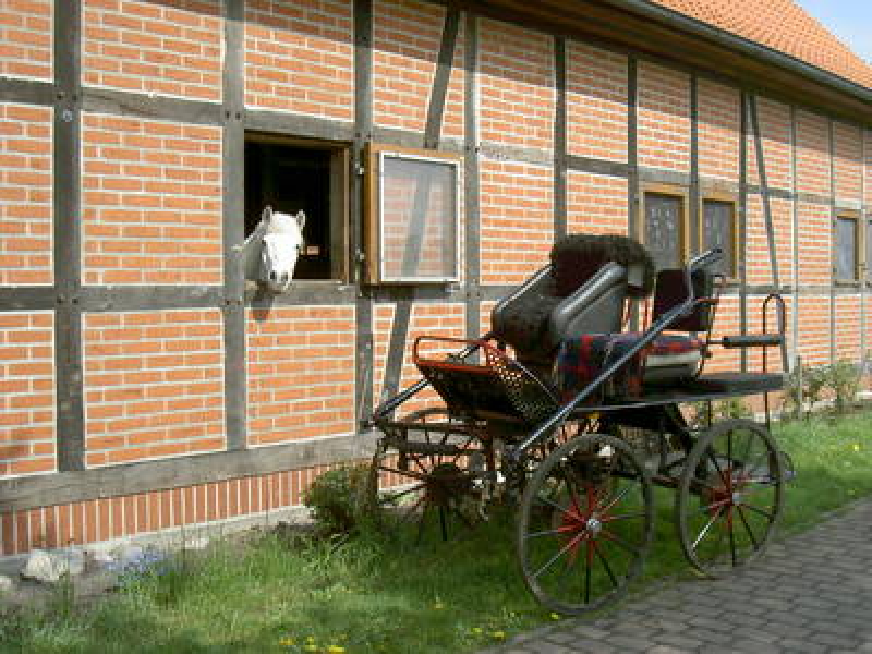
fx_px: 982
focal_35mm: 39
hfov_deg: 47.9
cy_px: 327
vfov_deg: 36.8
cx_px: 436
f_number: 4.7
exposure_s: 1/417
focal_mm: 8
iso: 100
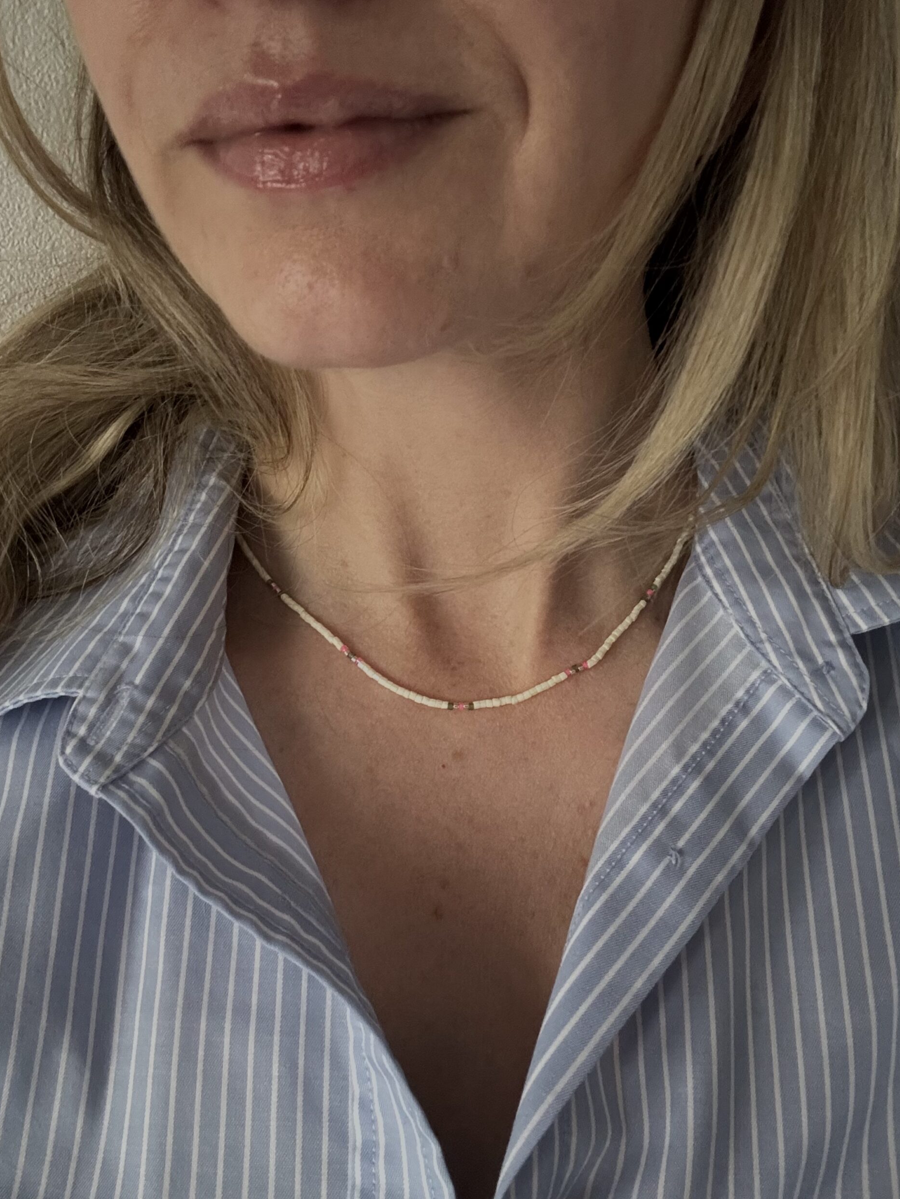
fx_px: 1075
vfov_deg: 58.3
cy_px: 589
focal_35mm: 31
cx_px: 440
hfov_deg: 45.4
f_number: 1.9
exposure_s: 1/24
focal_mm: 2.69
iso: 640
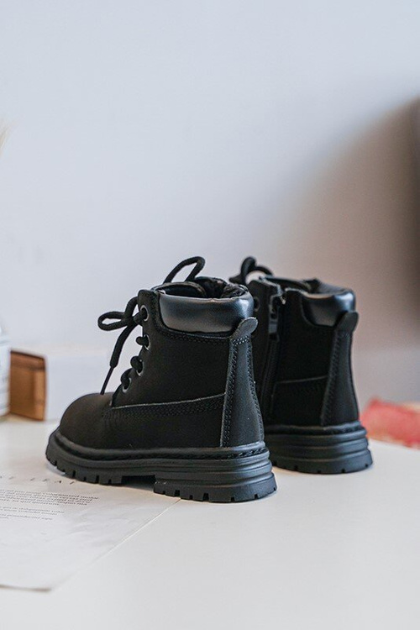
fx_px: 892
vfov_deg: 38.9
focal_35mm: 51
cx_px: 210
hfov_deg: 26.5
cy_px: 315
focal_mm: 51
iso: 500
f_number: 4
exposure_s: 1/100
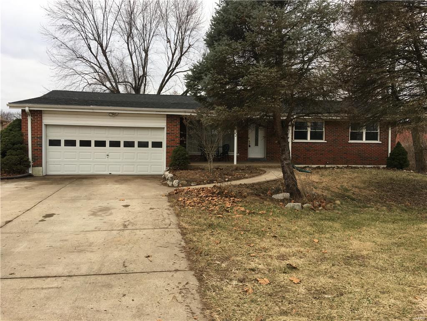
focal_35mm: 29
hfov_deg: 61.7
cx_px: 214
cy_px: 160
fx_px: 358
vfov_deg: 48.2
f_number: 2.2
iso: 32
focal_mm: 4.15
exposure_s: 1/120
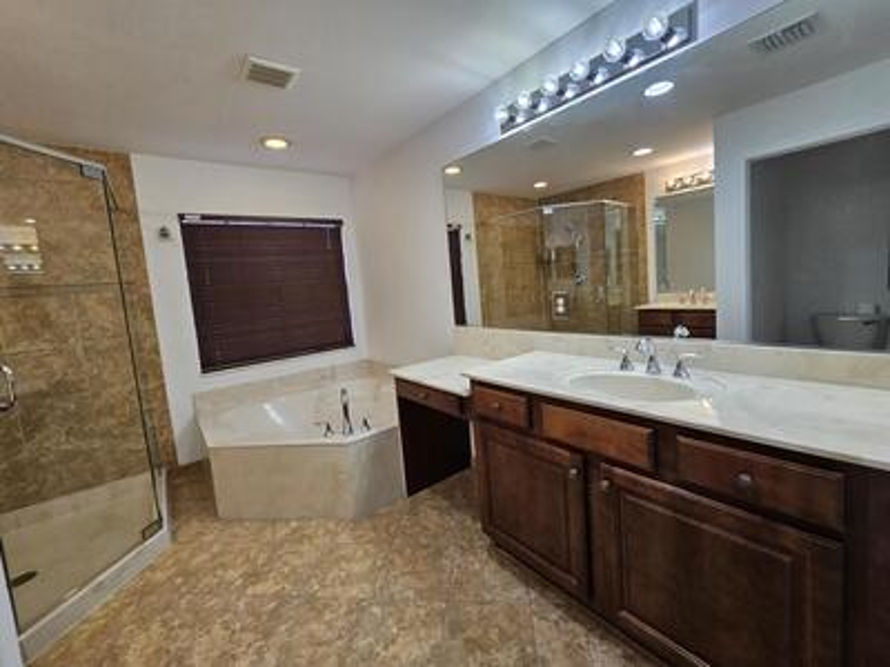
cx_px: 445
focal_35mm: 13
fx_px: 334
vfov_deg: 89.9
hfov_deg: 106.2
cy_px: 334
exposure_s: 1/120
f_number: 2.2
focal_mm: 2.2
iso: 100
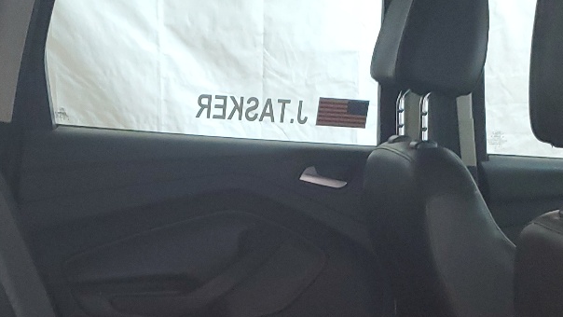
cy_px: 328
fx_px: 1120
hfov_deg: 28.2
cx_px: 246
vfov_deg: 15.8
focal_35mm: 75
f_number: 1.5
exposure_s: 1/30
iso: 317
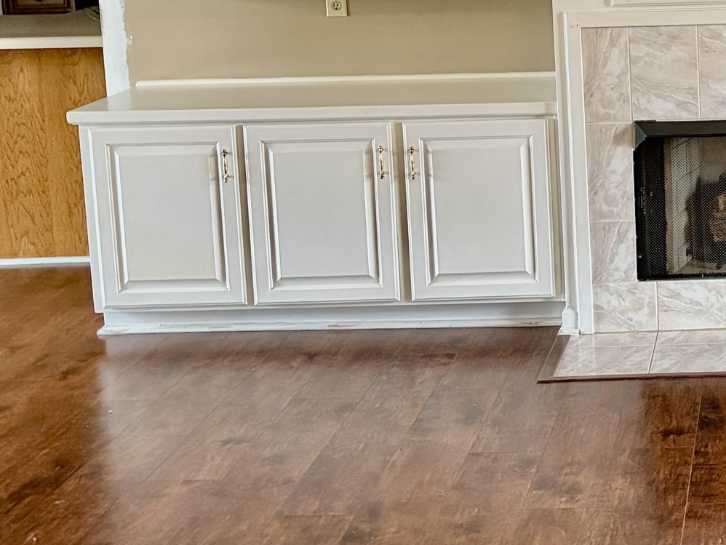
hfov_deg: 23.0
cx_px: 796
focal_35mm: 80
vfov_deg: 18.2
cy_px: 95
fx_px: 1678
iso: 250
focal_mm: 5.96
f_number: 1.6
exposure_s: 1/60
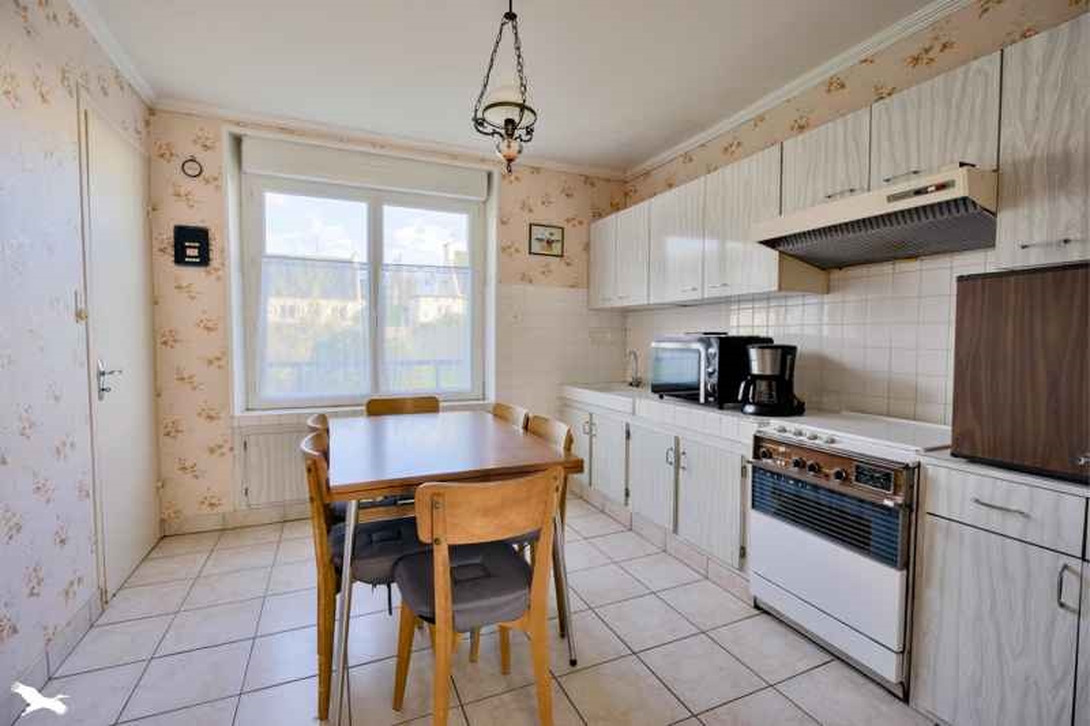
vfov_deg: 73.7
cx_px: 545
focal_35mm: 16
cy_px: 363
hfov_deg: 96.7
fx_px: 484
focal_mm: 16
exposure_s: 1/200
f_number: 8
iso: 800
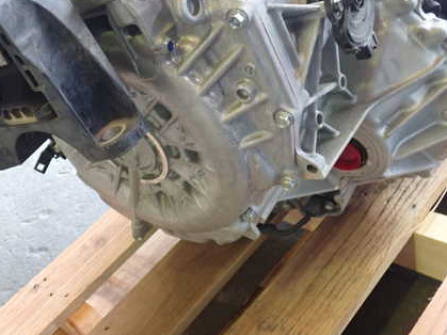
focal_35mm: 43
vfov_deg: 33.4
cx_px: 191
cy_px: 130
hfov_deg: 43.7
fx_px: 555
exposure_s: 1/30
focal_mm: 5.4
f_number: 2.3
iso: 320
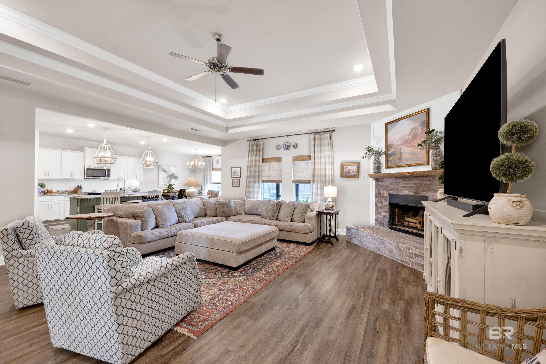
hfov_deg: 104.3
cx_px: 273
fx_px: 212
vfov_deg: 81.2
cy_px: 182
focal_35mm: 14
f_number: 11
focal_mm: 14
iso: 400
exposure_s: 1/3
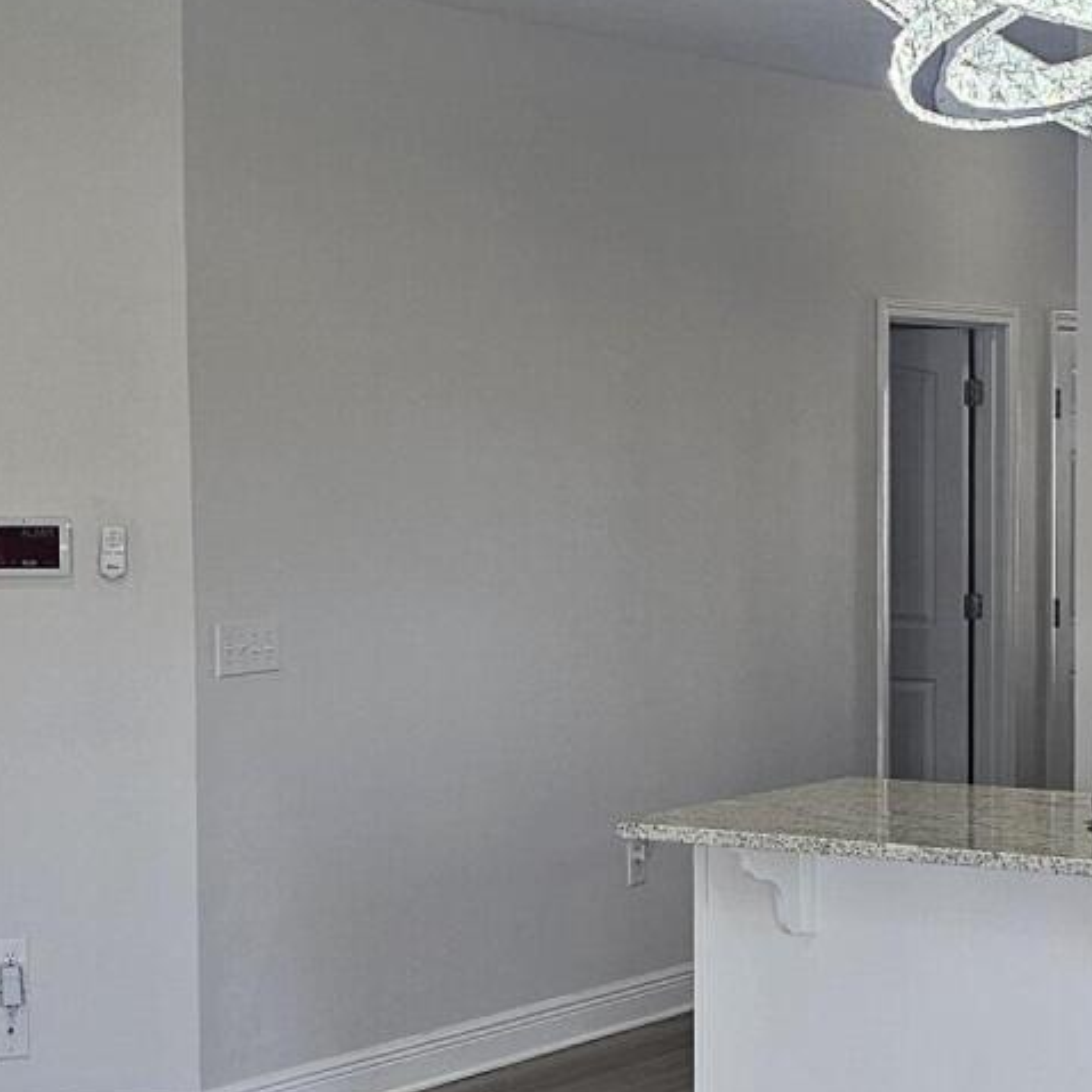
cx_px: 822
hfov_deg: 20.2
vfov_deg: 20.3
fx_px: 3034
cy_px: 720
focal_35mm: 85
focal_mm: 6.3
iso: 100
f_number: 1.7
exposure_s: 1/120
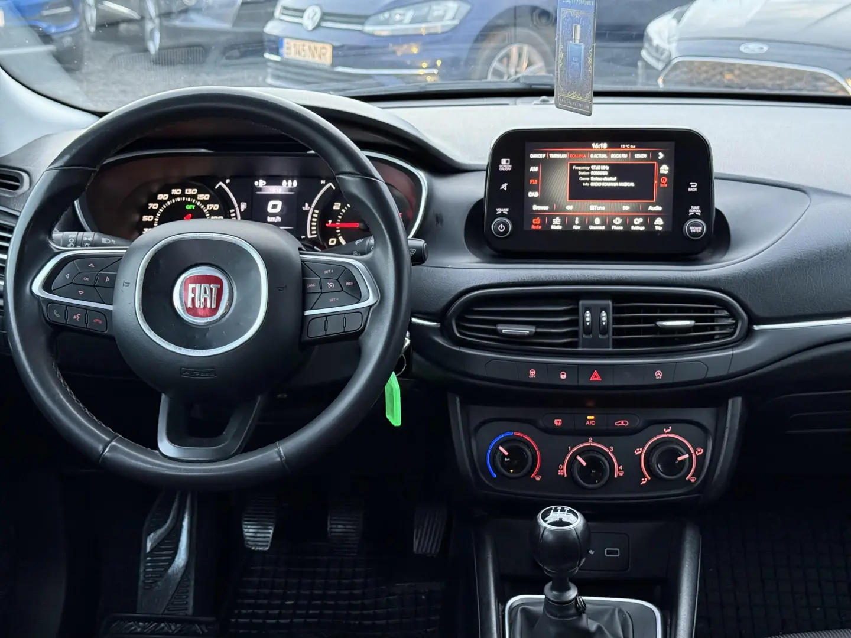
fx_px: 1180
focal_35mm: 48
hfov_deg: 39.7
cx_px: 426
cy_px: 319
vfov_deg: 30.3
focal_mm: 6.76
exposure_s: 1/39
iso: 400
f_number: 1.78
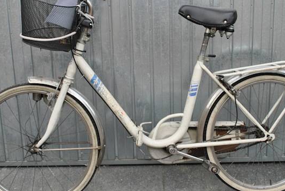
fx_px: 444
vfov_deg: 24.3
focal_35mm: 56
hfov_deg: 35.6
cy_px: 90
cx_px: 146
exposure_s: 1/125
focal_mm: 22
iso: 200
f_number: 5.6
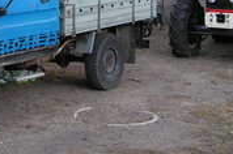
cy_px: -16
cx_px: 13
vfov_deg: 14.9
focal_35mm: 89
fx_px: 575
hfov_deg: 22.2
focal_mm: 6.4
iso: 64
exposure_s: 1/200
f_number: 3.2
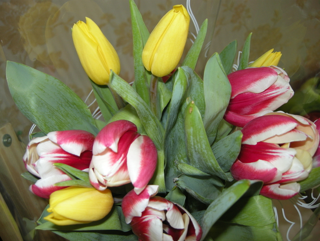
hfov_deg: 52.6
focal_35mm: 35
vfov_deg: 40.7
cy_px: 120
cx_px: 160
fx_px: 324
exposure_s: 1/38.6
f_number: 2.7
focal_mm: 7.5
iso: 64
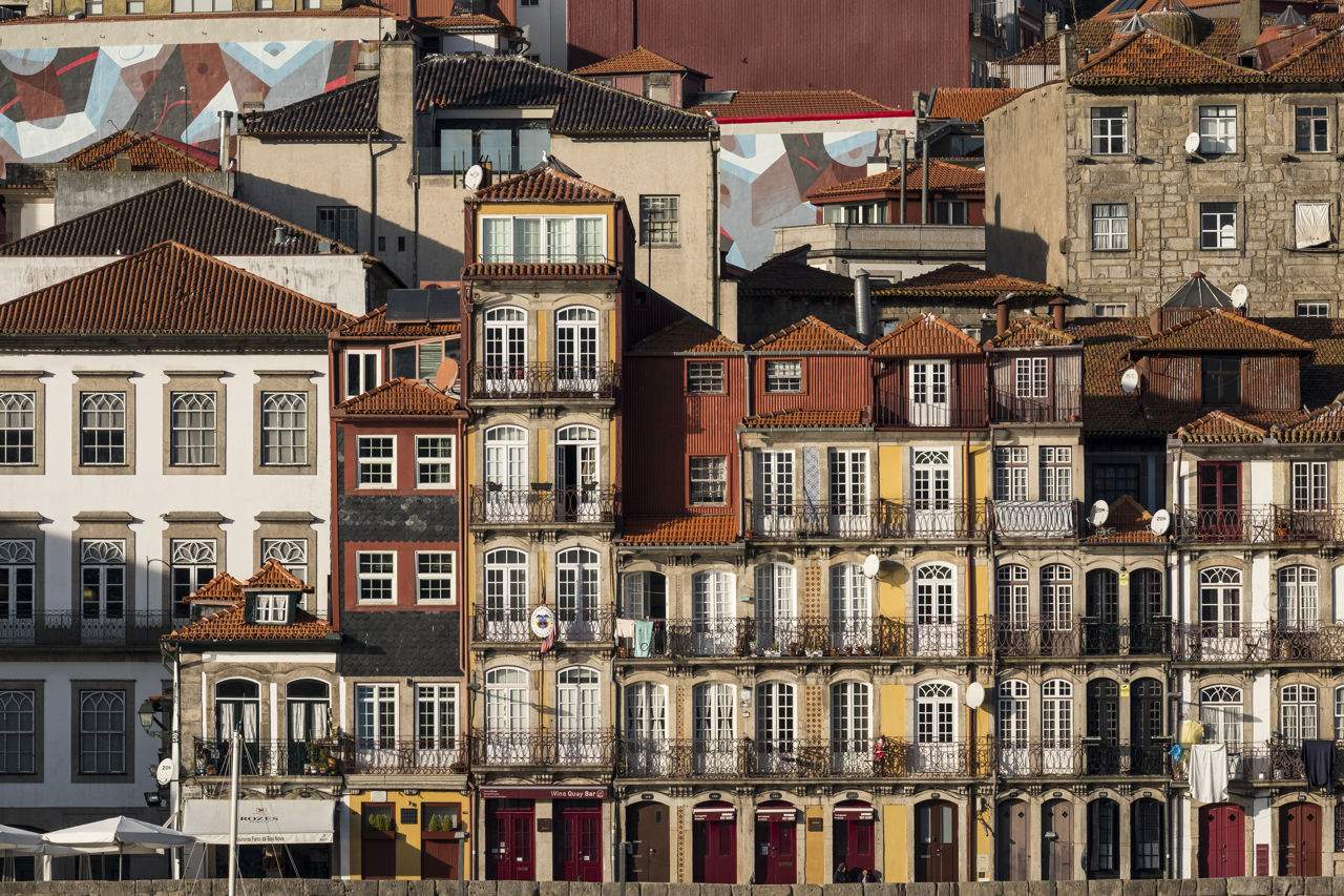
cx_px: 672
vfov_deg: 5.2
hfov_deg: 7.8
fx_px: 9891
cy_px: 448
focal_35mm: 265
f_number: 6.4
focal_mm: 176.7
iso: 320
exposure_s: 1/1000
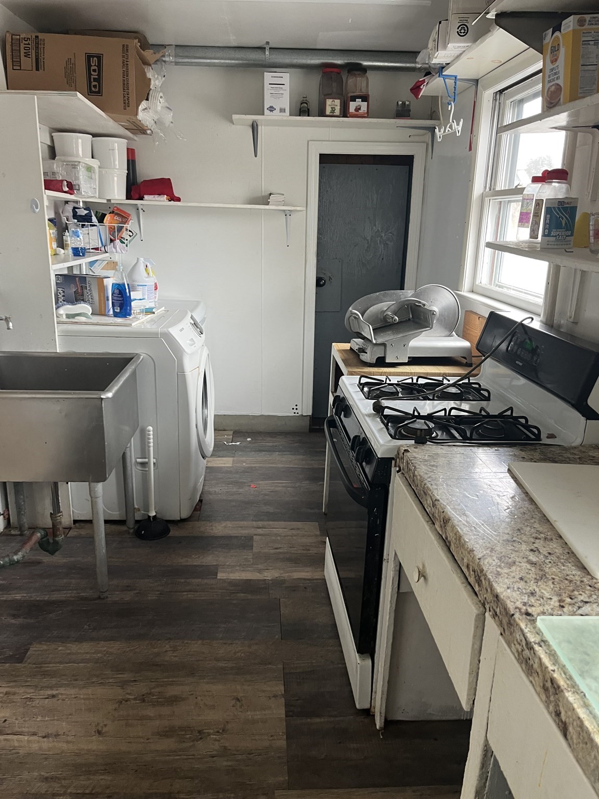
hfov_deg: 53.1
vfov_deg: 67.3
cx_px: 300
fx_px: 600
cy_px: 400
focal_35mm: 26
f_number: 1.6
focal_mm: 5.1
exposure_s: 1/64
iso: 125
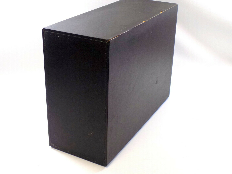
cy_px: 87
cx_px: 106
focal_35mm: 51
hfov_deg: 37.5
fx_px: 342
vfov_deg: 28.6
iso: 80
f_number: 3.7
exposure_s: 1/30
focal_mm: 8.1
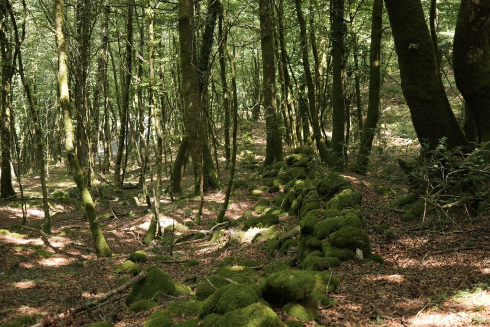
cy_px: 164
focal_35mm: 51
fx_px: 694
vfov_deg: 26.5
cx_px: 245
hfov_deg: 38.9
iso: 800
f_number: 5.3
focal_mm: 51
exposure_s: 1/60
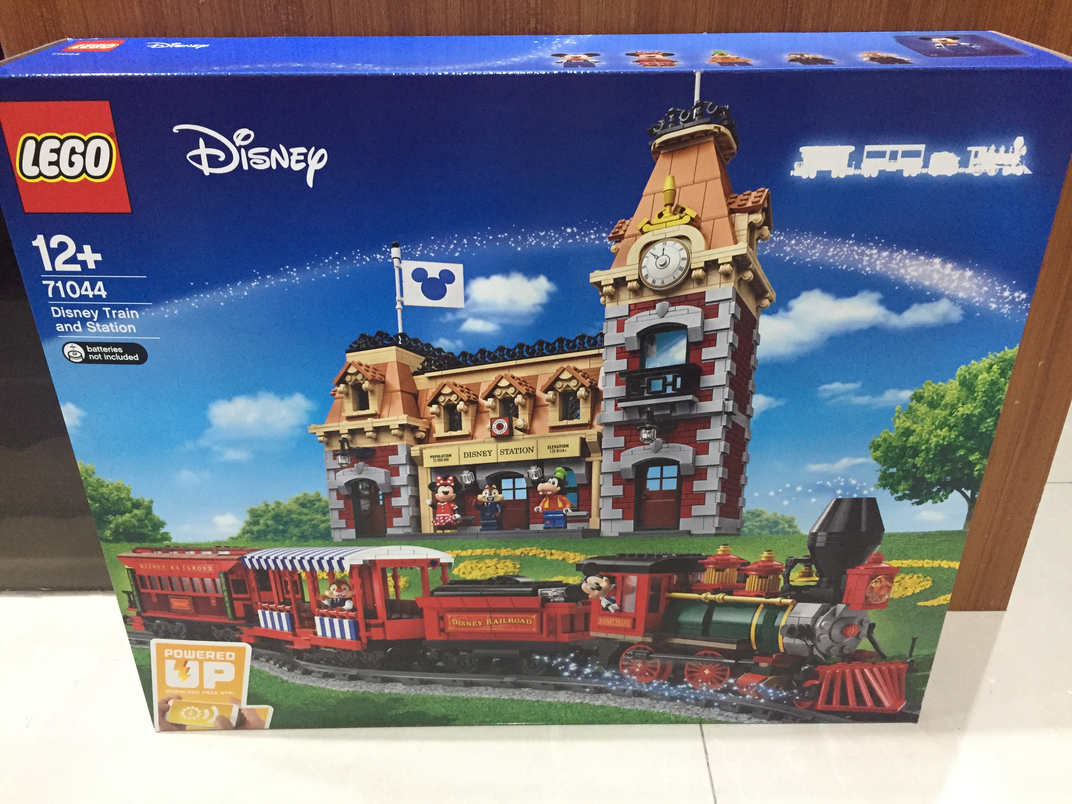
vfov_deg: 48.2
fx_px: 898
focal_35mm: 29
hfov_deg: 61.7
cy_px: 402
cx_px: 536
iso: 250
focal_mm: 4.15
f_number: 2.2
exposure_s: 1/20
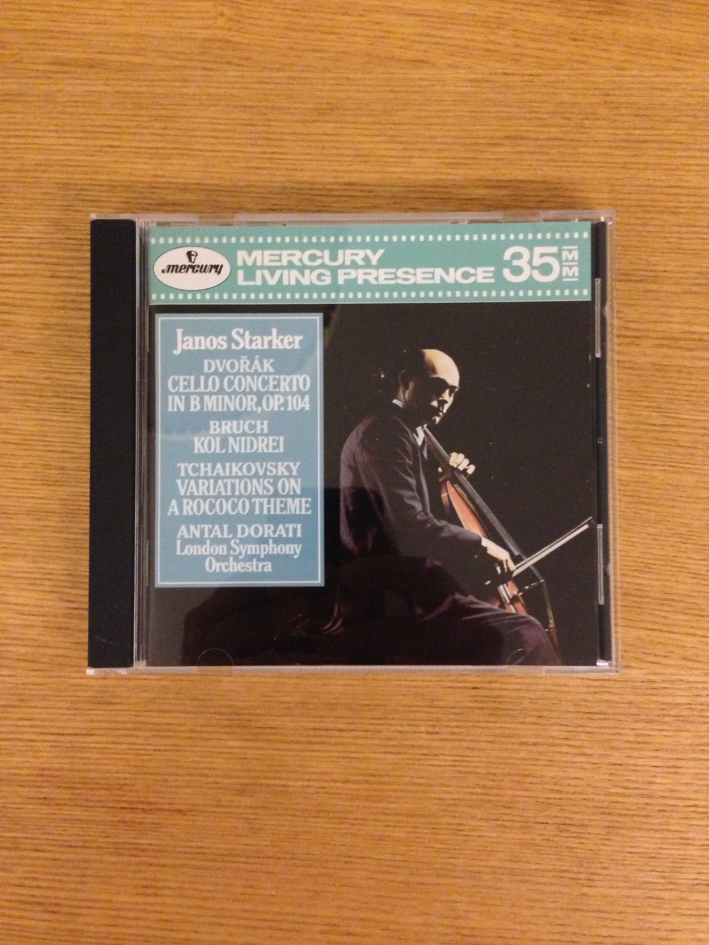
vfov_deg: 55.4
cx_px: 354
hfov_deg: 42.9
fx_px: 901
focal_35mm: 33
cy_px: 472
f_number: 2.4
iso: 800
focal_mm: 4.13
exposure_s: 1/17
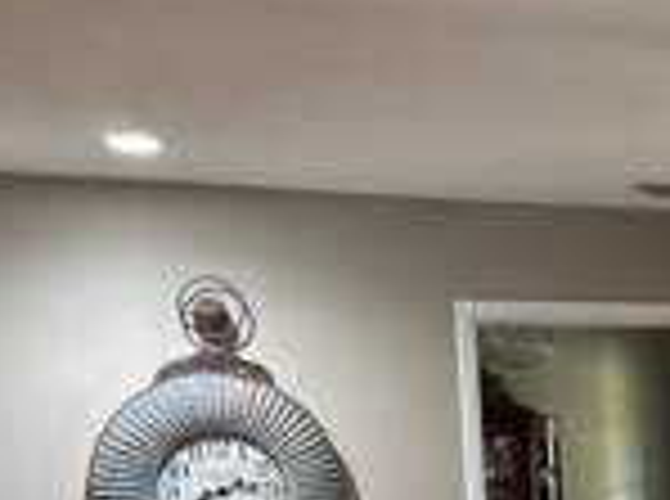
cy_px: 617
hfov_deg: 24.3
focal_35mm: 70
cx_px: 877
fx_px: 1352
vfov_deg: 19.6
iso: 320
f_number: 1.6
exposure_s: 1/60
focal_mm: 5.96
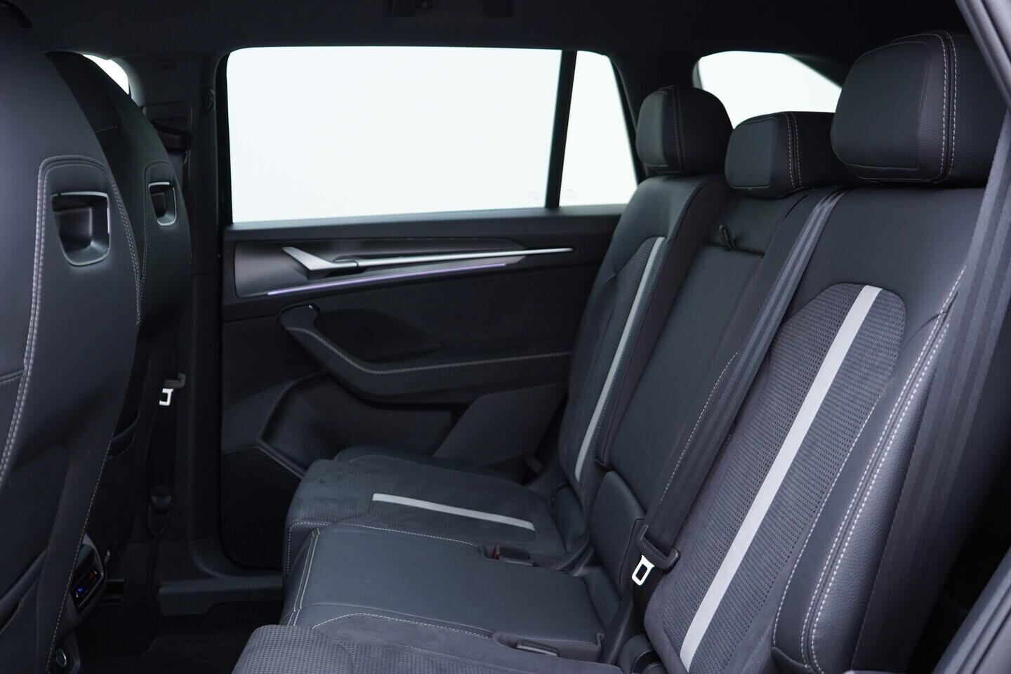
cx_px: 506
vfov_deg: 36.9
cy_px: 337
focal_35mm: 36
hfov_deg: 53.1
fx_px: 1011
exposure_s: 1/40
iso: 400
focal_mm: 24
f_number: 2.8
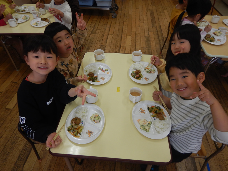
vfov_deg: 56.8
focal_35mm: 24
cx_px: 114
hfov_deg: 71.6
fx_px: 158
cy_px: 86
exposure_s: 1/100
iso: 125
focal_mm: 4.3
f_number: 2.8
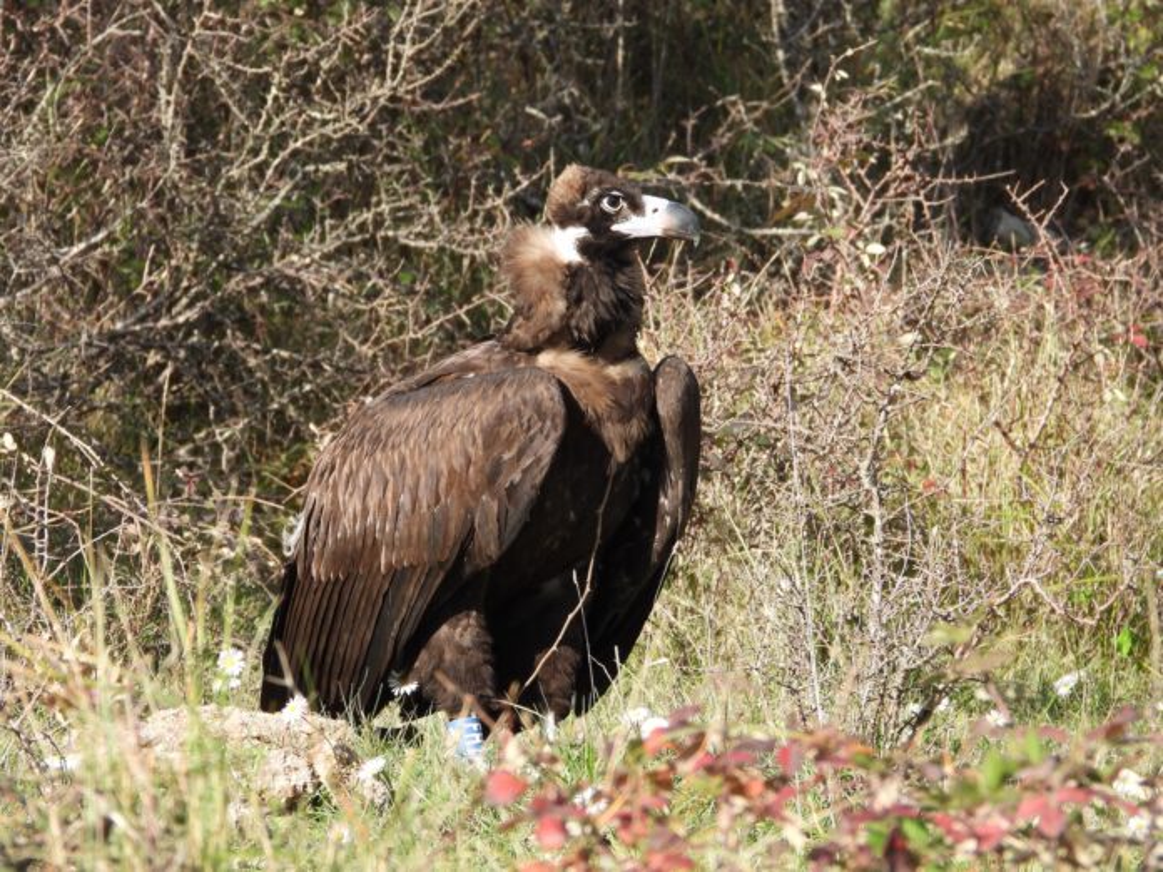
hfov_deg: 5.0
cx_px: 582
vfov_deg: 3.7
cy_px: 436
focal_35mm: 400
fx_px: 13439
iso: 125
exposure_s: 1/250
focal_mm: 71.9
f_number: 5
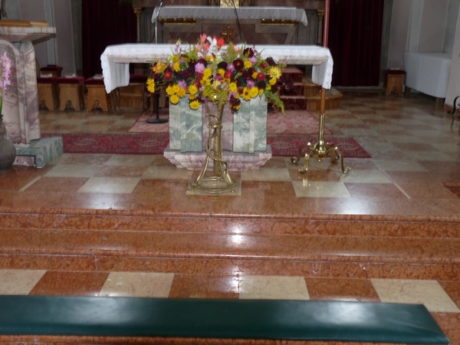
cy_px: 172
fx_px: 532
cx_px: 230
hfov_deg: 46.8
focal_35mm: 40
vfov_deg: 36.0
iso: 200
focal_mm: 7.1
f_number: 3
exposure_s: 1/8
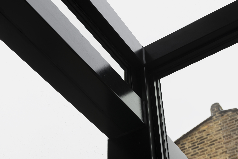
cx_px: 119
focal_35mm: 66
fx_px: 436
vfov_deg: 20.6
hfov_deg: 30.5
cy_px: 80
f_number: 11
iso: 100
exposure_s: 1/15
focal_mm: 66
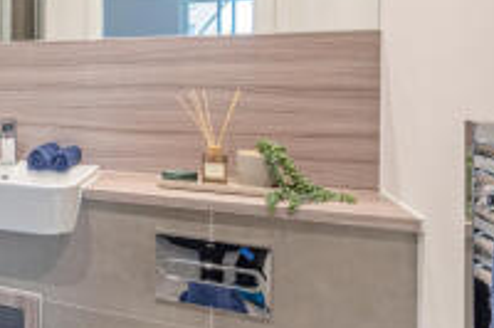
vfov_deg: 34.3
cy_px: 83
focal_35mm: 38
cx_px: -47
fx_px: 521
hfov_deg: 40.9
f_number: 8
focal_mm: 16
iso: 250
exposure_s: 1/5
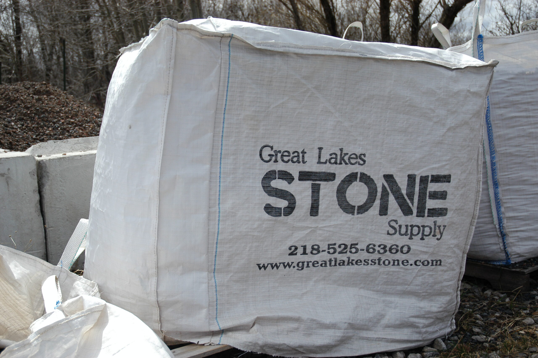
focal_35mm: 40
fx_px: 605
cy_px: 179
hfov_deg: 48.0
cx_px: 269
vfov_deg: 33.0
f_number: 3.8
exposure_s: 1/2500
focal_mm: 27
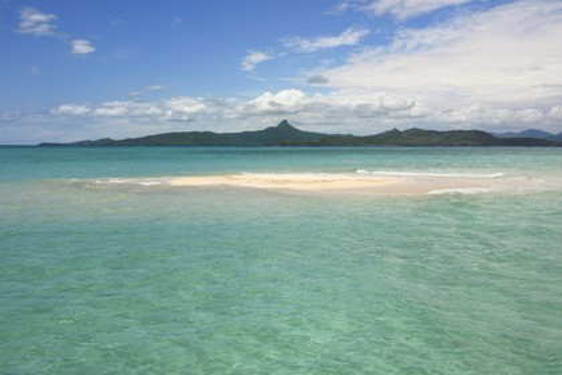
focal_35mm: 34
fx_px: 531
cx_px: 281
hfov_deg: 55.8
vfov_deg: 38.9
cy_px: 188
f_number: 14
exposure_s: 1/320
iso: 200
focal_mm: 34
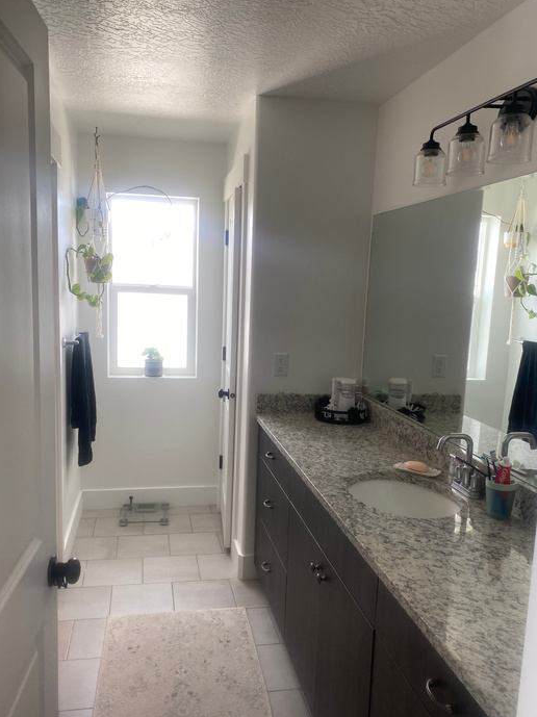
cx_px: 262
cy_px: 377
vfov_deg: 61.7
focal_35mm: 29
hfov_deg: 48.2
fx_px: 600
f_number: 1.8
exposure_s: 1/120
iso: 64
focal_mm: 4.25
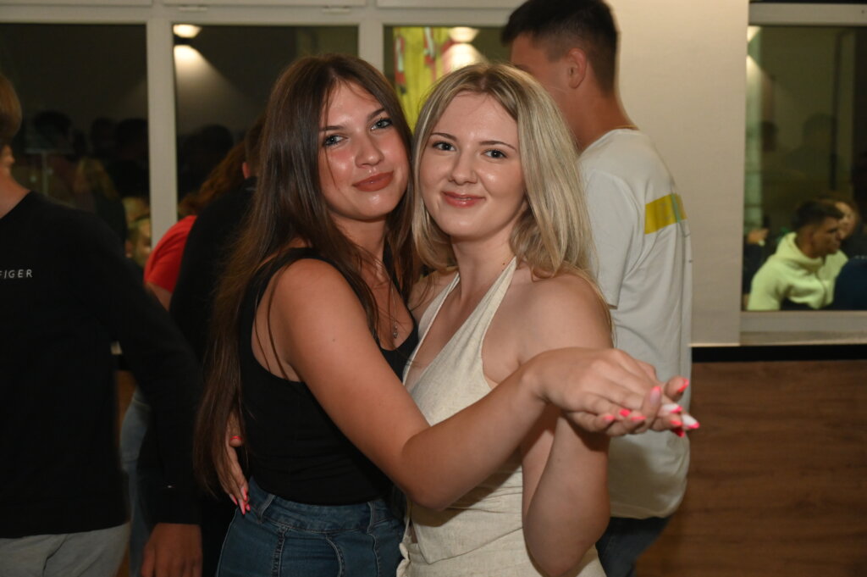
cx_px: 434
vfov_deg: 28.6
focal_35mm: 47
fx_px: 1131
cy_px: 288
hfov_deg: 41.9
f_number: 5.3
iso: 6400
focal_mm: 47
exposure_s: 1/60
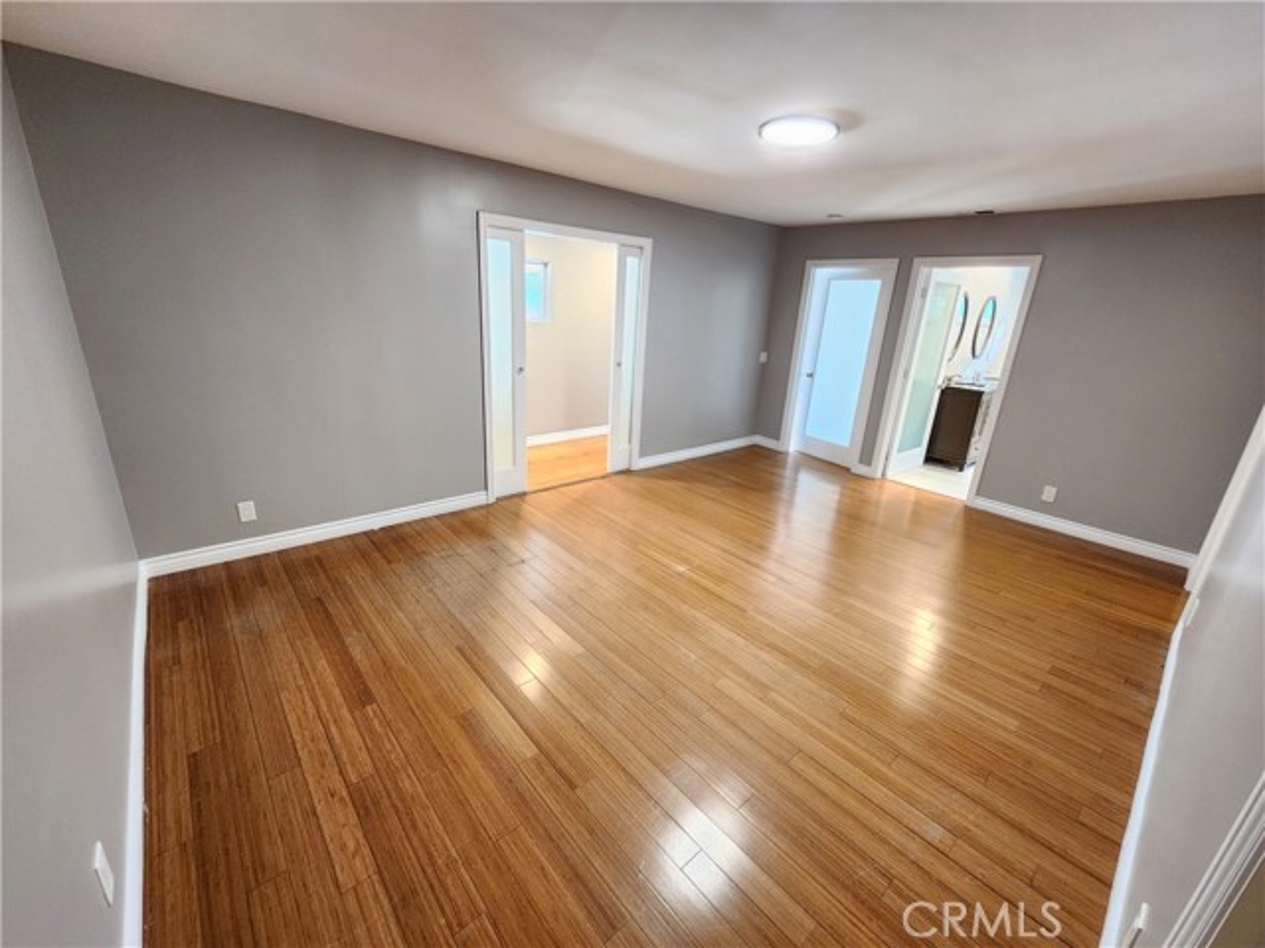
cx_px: 632
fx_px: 475
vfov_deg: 89.9
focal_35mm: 13
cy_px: 474
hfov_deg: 106.2
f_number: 2.2
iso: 500
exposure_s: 1/30
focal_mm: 2.2
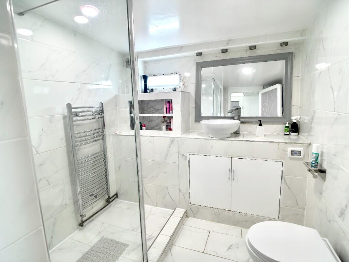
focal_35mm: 24
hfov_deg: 71.6
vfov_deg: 56.8
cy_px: 131
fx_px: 242
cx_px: 174
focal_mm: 6.86
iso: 160
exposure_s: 1/50
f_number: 1.78
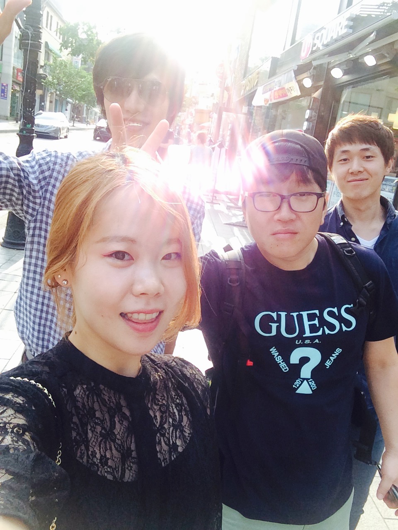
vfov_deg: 58.4
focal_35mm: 31
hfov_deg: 45.4
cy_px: 265
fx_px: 475
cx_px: 199
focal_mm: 2.15
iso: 50
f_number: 2.4
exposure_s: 1/248
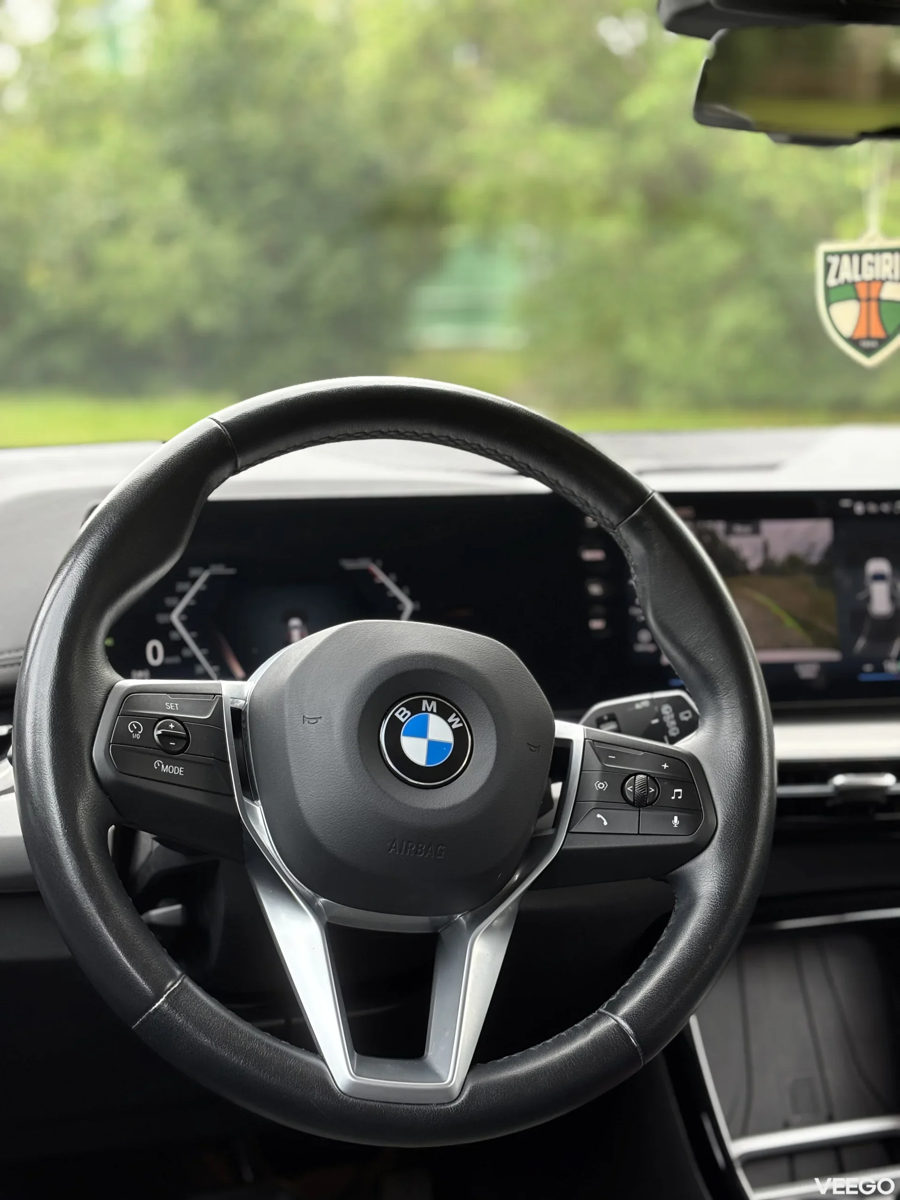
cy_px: 600
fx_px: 1803
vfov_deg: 36.8
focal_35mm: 52
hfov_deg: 28.0
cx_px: 450
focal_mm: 5.96
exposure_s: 1/124
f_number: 1.6
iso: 40
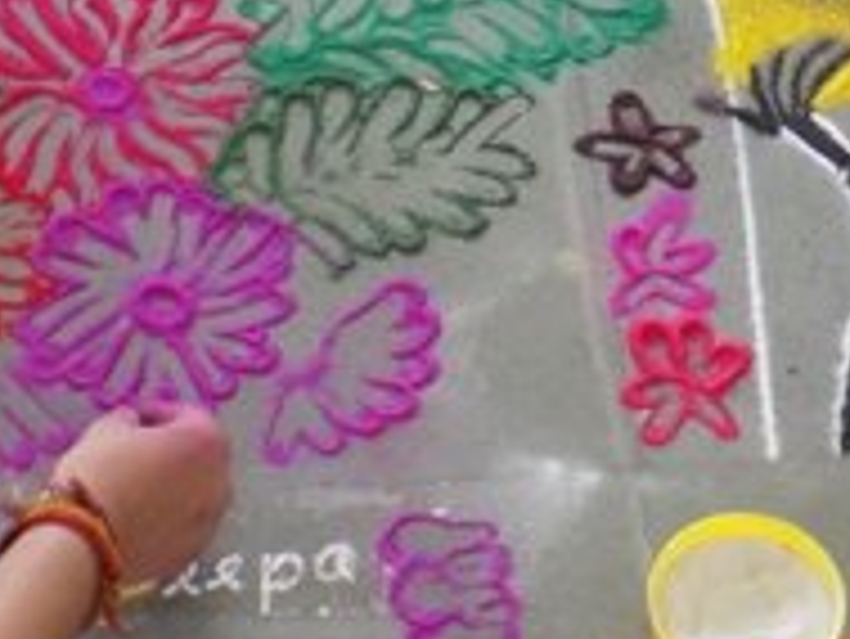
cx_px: 823
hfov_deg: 12.5
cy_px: -22
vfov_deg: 9.4
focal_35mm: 156
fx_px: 3833
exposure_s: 1/30
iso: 200
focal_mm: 8.1
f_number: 3.7
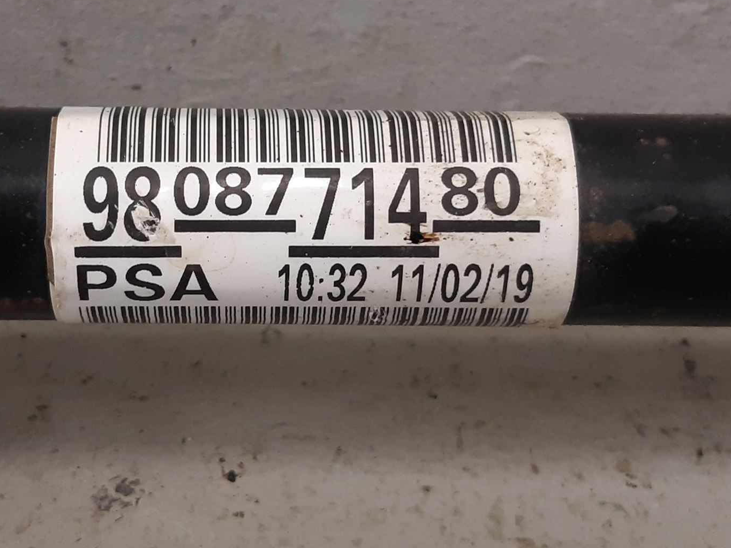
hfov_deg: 47.2
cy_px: 197
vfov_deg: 36.6
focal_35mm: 39
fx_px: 824
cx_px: 254
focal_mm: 3.93
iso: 160
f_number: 1.7
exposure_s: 1/50
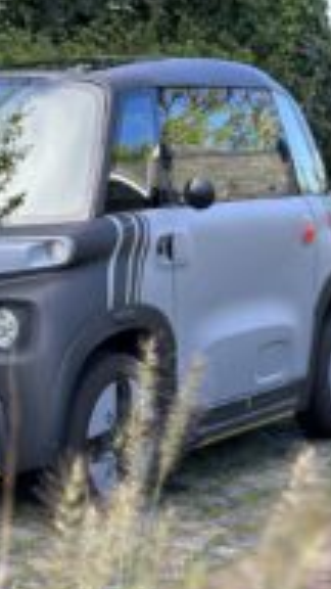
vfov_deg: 21.8
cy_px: 313
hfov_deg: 12.3
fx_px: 1529
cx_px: 25
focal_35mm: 98
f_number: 1.78
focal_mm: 6.86
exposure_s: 1/463
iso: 80
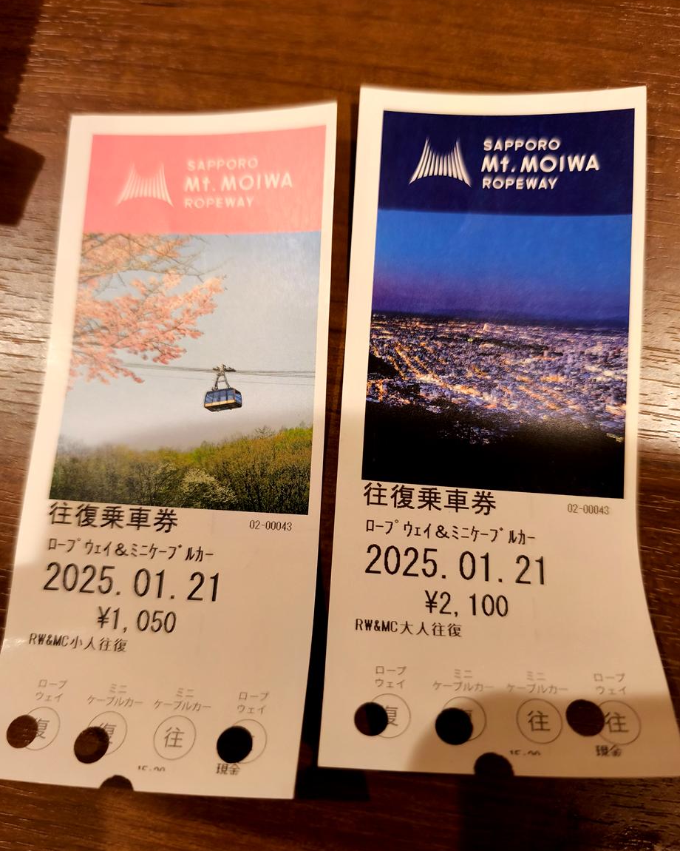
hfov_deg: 58.8
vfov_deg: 70.3
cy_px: 444
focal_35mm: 24
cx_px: 340
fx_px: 604
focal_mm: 6.57
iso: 500
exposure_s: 1/60
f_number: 1.6
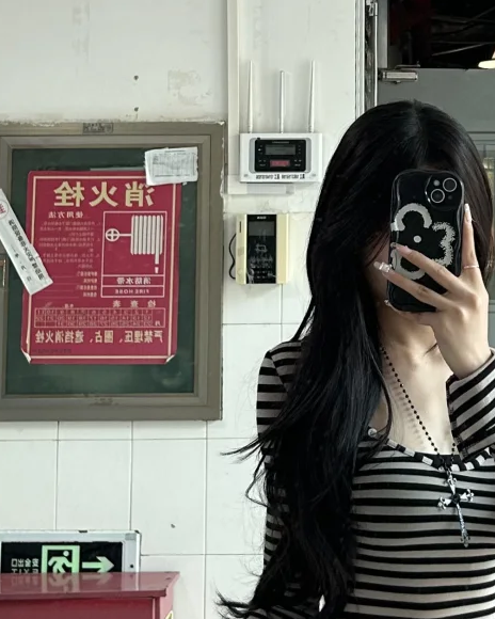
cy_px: 289
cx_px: 373
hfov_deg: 24.0
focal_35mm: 63
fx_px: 1154
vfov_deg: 30.0
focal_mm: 5.7
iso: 100
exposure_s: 1/50
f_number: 1.5
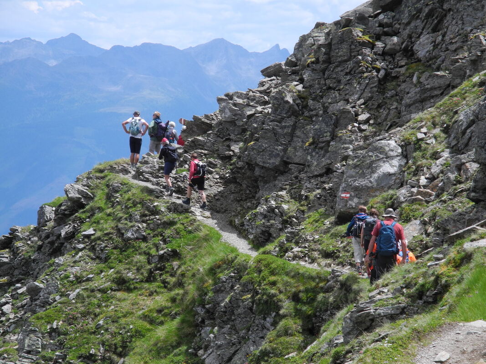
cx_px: 243
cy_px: 182
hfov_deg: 9.9
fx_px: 2808
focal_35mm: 200
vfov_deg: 7.4
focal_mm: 42.6
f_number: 5.6
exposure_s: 1/500
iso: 100
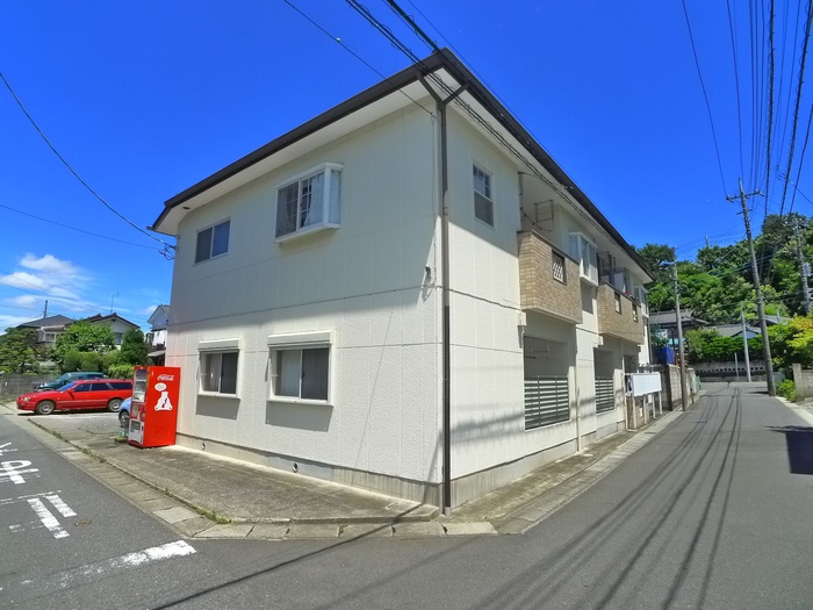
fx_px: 564
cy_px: 305
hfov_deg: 71.6
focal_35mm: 24
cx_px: 406
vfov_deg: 56.8
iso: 400
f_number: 4
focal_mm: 5.1
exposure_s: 1/800
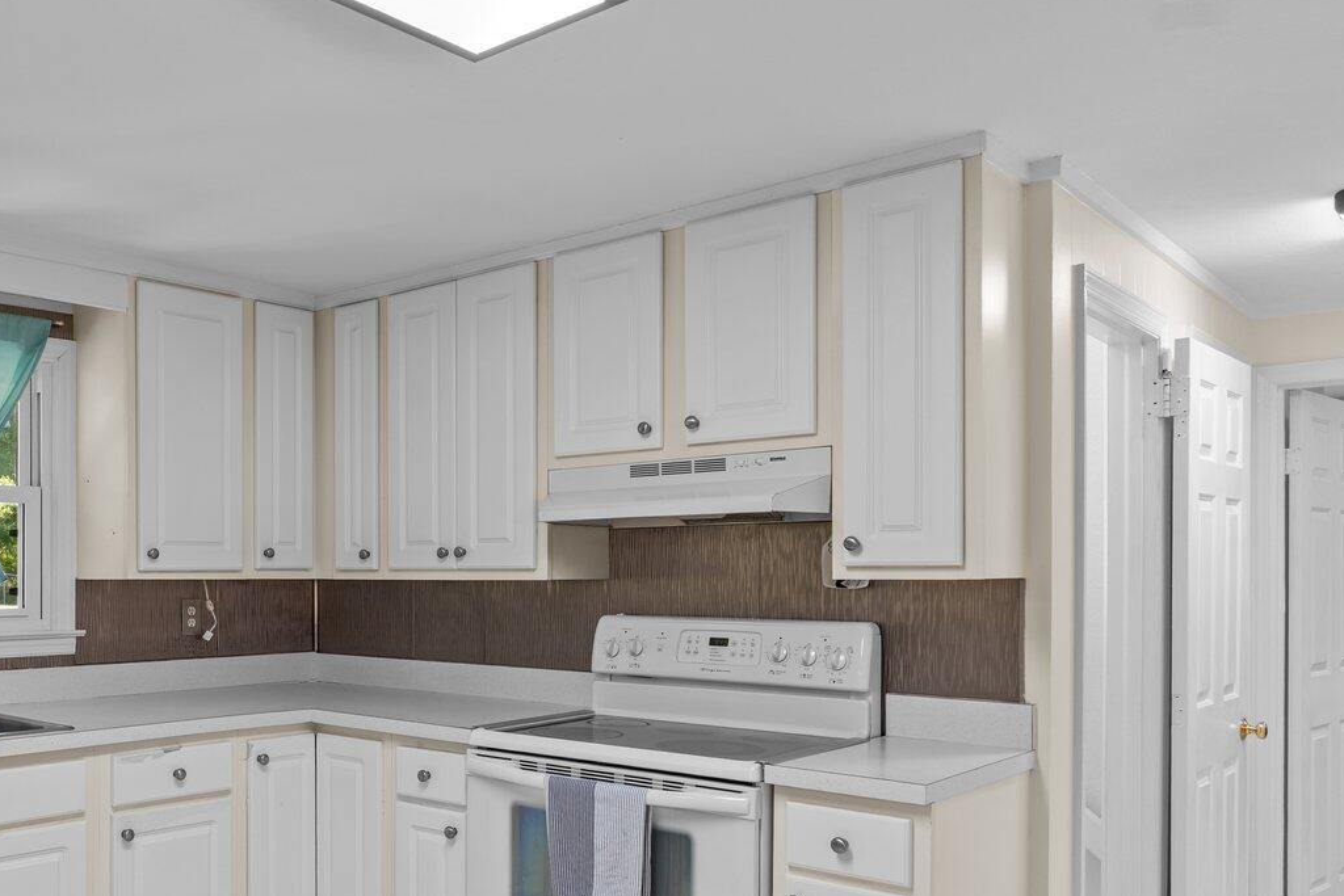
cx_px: 260
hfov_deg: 54.5
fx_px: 1195
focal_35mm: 32
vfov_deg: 40.6
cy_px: 603
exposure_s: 1/4
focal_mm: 16
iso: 400
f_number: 8
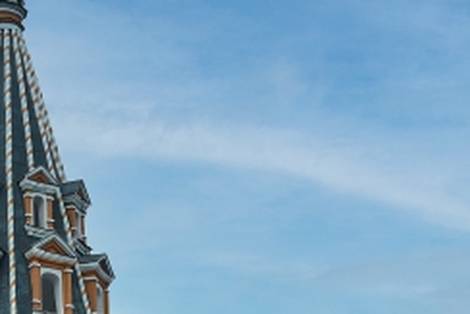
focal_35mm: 118
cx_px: 381
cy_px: 520
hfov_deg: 17.2
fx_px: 1541
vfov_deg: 11.0
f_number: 11
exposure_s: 1/200
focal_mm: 24
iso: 110
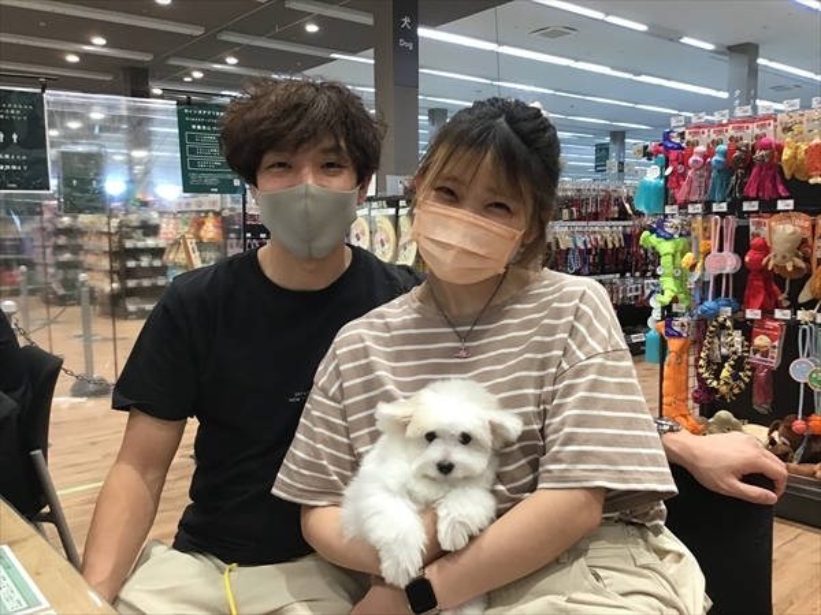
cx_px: 410
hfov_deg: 58.4
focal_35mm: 31
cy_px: 308
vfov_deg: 45.4
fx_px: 735
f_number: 2.4
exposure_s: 1/30
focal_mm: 3.3
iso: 64
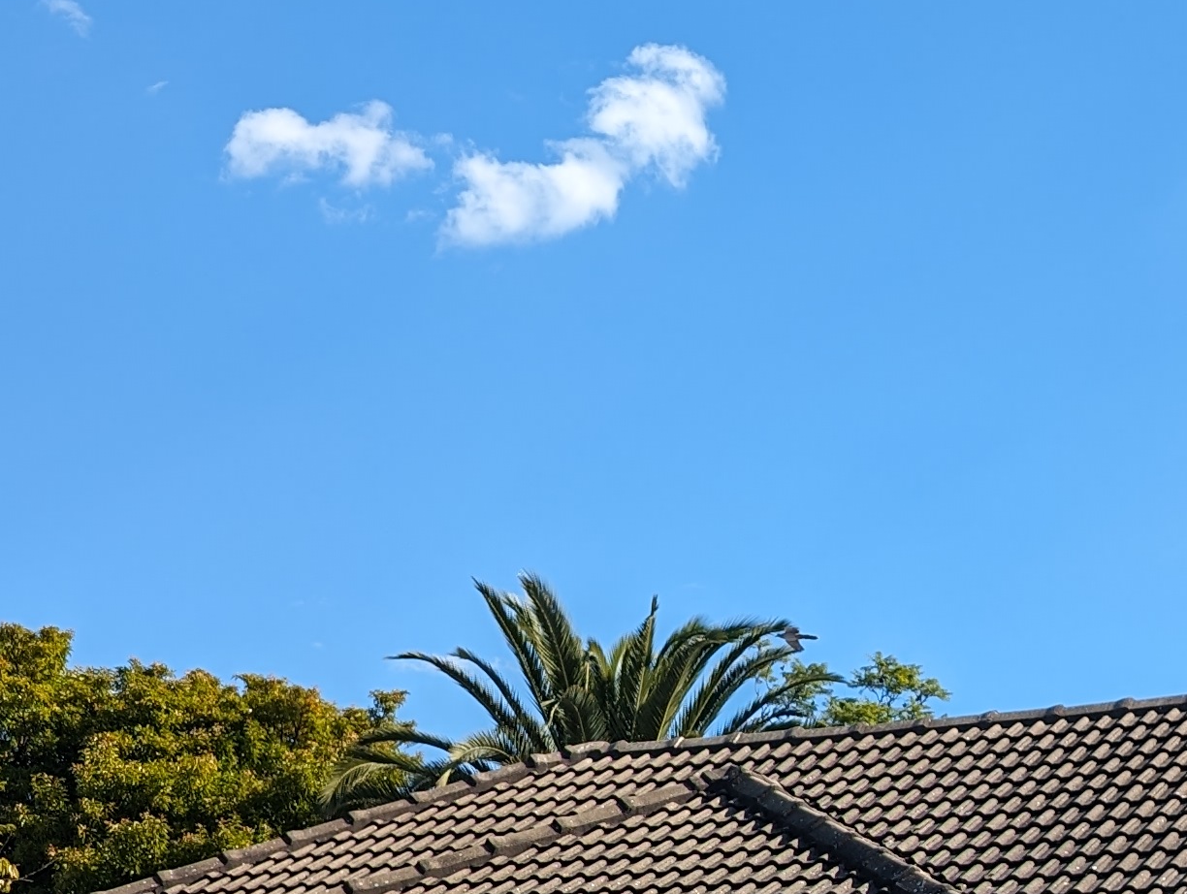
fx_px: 2748
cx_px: 846
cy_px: 1031
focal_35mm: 80
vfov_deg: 17.7
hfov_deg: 24.2
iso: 20
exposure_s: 1/873
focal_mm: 6.9
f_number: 1.68
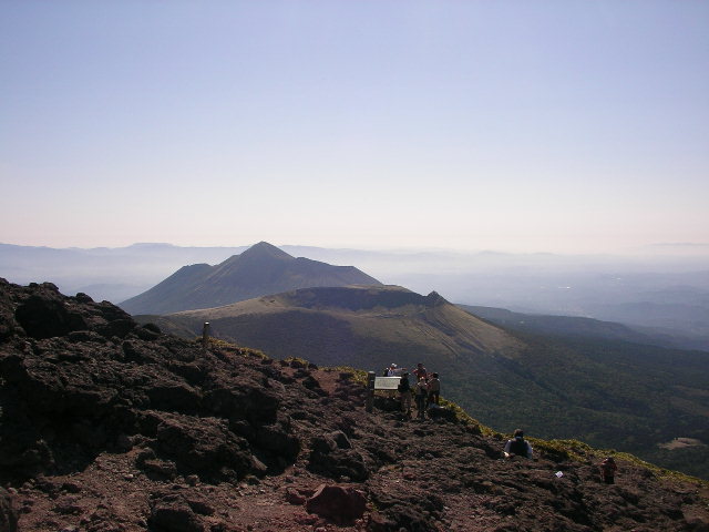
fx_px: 758
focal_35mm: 37
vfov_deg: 38.7
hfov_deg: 50.1
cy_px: 266
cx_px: 354
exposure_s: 1/320
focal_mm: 5.7
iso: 50
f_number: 6.9
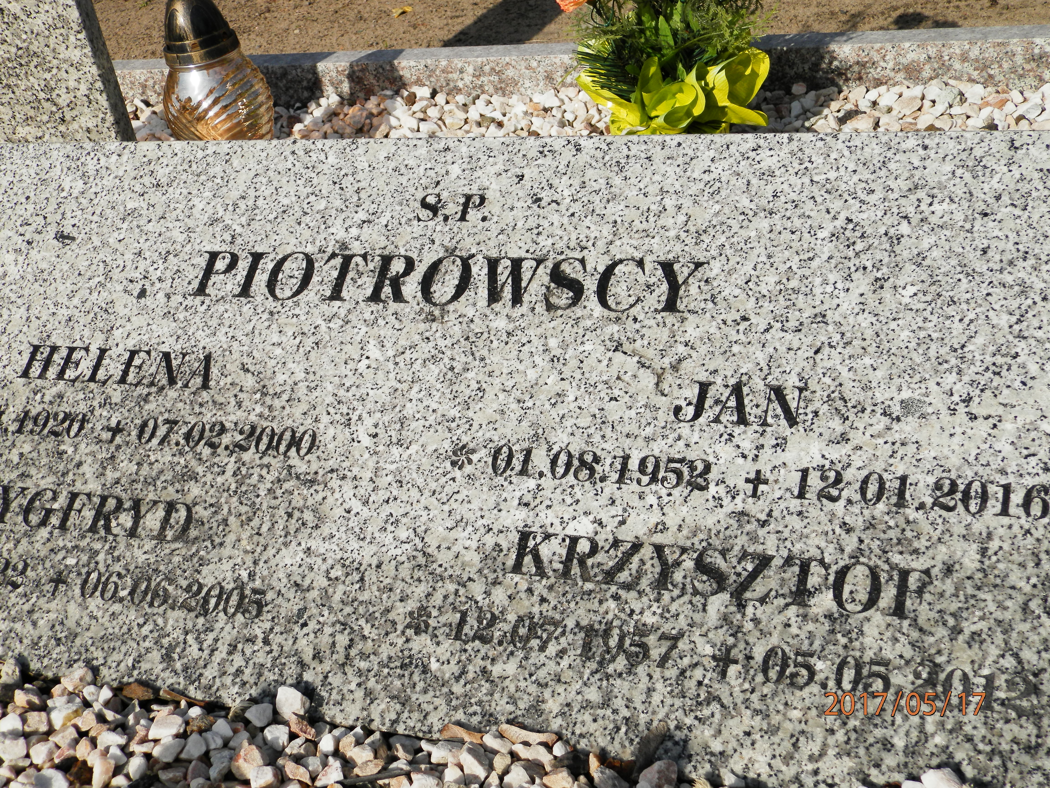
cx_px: 525
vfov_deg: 31.5
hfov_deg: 41.2
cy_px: 394
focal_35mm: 46
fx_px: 1395
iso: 80
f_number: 10.2
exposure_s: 1/160
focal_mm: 8.2
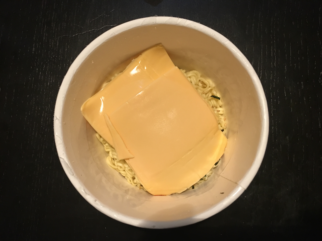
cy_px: 120
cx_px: 161
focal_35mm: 29
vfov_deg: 48.2
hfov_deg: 61.7
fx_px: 270
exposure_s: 1/33
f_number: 2.2
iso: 200
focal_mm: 4.15
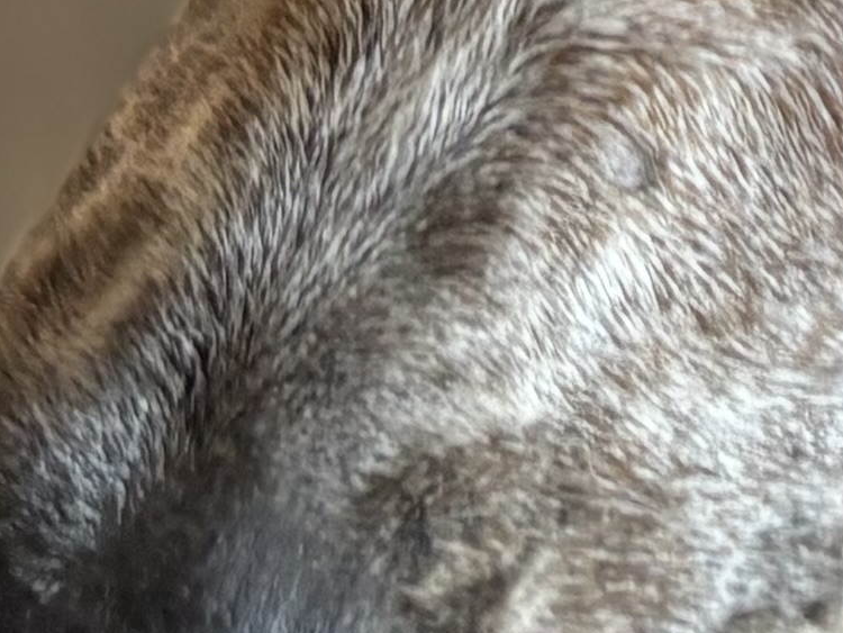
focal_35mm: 198
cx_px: 1193
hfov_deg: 9.7
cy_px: -1030
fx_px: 4823
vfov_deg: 7.0
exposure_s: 1/93
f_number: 1.6
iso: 125
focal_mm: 5.96
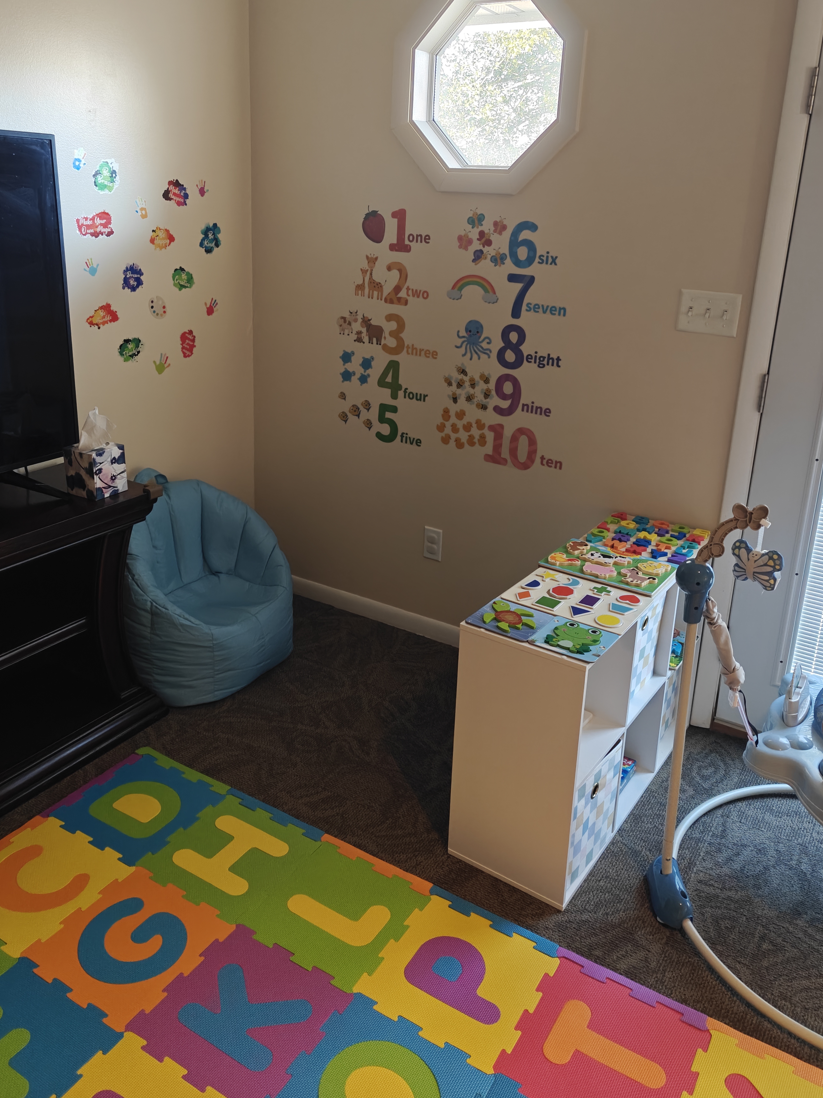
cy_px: 460
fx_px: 888
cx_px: 394
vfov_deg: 63.1
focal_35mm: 28
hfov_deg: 49.7
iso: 640
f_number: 1.7
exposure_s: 1/60
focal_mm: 6.06
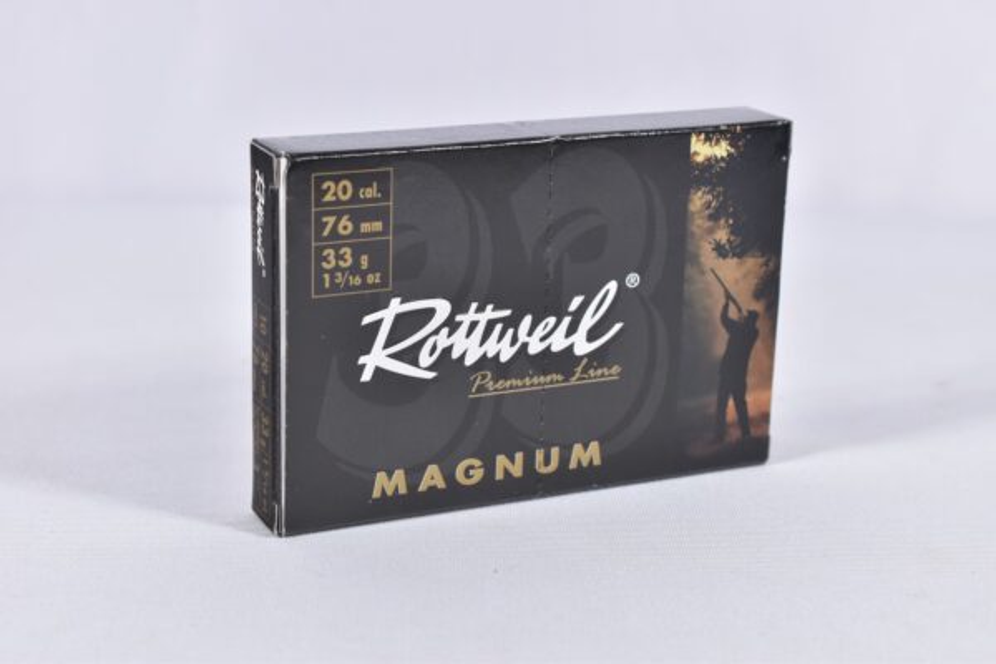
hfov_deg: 24.6
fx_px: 2282
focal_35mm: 82
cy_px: 332
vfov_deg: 16.6
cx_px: 498
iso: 640
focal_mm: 55
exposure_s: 1/40
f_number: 5.6
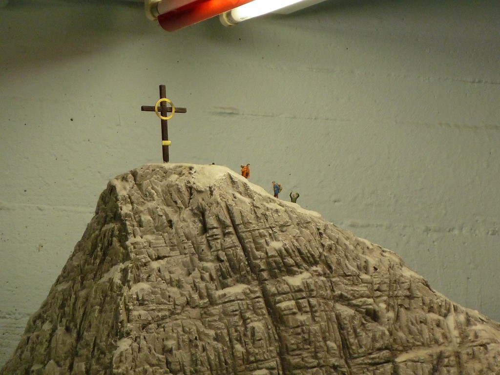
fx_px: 5547
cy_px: 188
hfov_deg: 5.2
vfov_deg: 3.9
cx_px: 250
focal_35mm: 384
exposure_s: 1/125
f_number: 4.9
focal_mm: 49.2
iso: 320
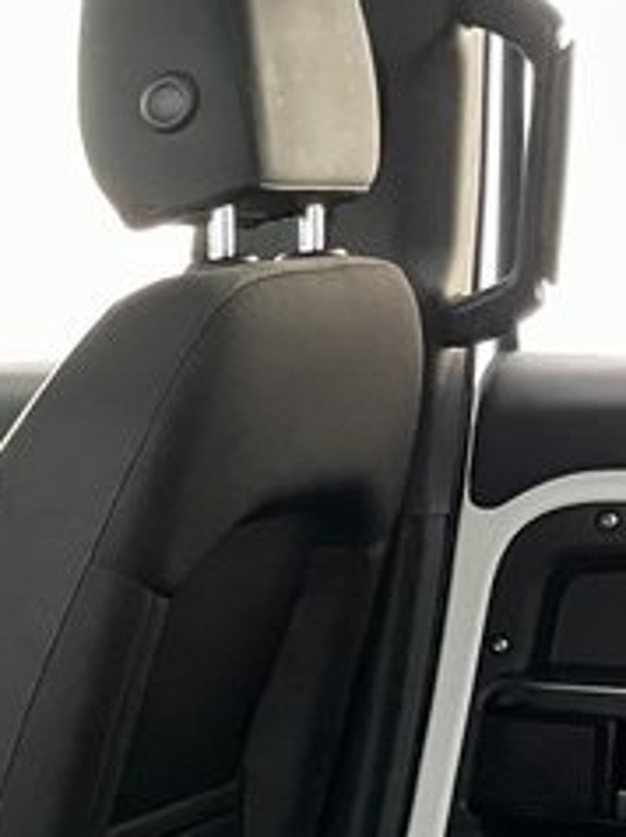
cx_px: -753
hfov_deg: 11.5
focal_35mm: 112
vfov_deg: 16.7
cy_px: 1048
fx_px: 2705
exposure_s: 1/60
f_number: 1.6
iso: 400
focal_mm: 4.2
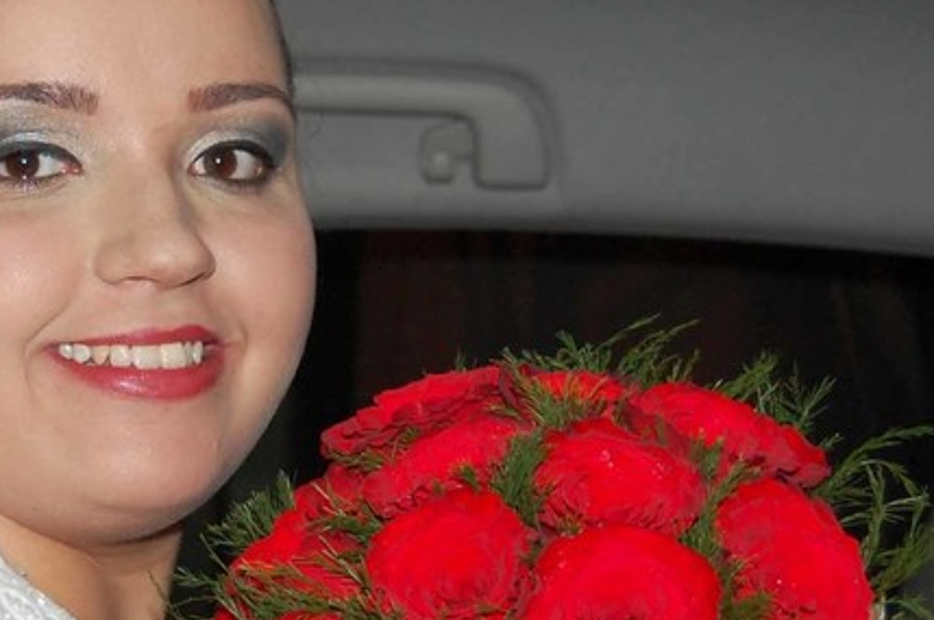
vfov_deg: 10.8
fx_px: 3265
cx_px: 172
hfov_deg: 16.2
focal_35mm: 126
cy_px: 441
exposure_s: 1/60
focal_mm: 30
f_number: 4.2
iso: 400
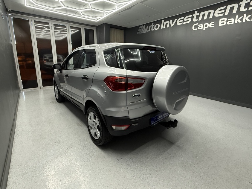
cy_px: 81
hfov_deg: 91.0
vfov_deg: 74.3
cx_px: 129
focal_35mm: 17
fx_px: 124
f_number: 2.2
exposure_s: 1/100
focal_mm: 2.22
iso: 250
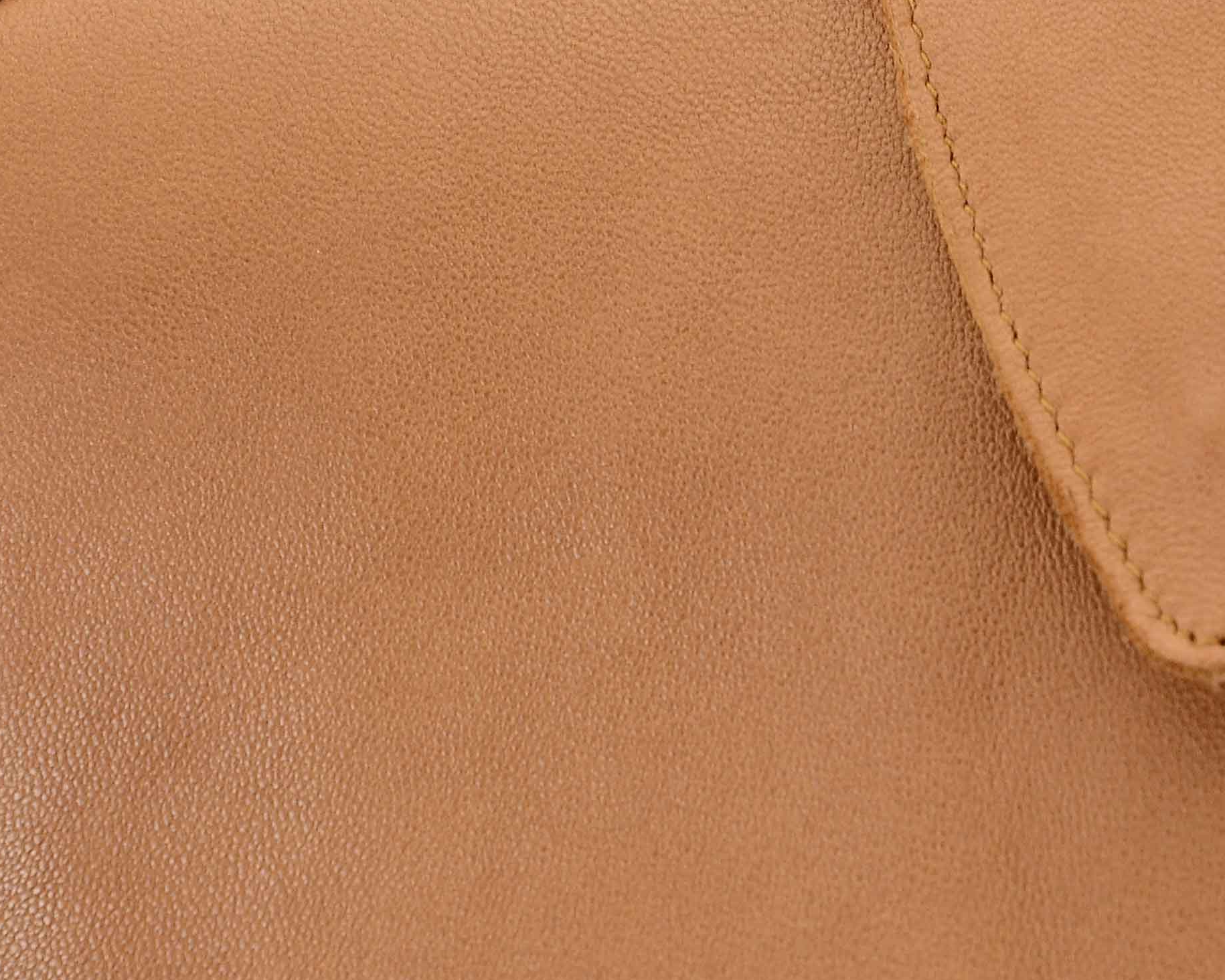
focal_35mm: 397
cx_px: 957
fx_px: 14403
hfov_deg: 4.9
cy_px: 82
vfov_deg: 3.9
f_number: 8
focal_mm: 105
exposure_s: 1/60
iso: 160
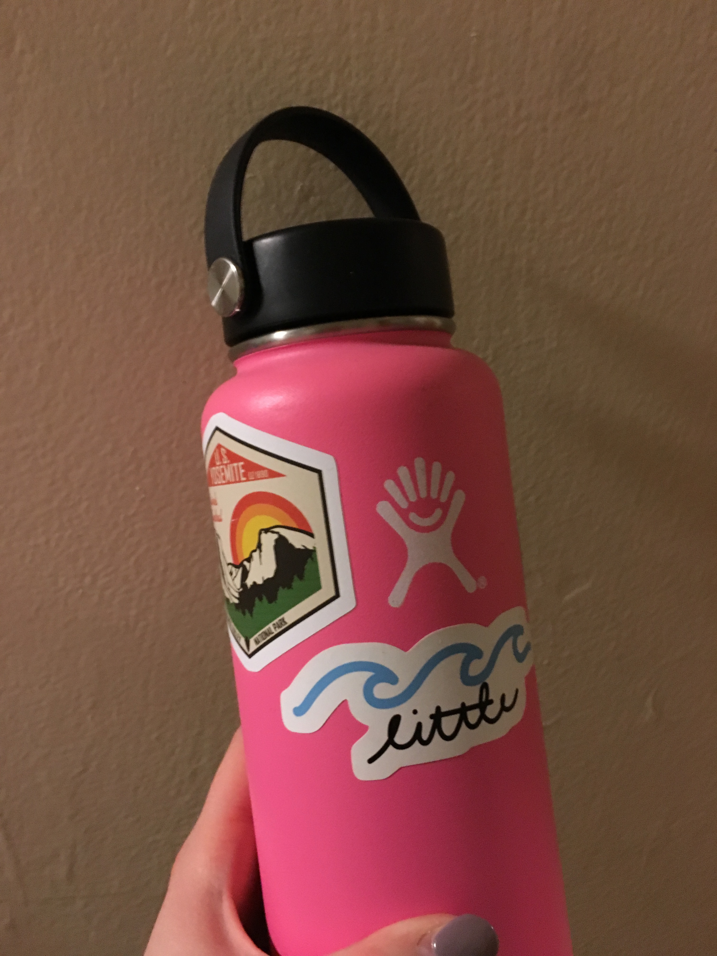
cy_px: 478
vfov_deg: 61.7
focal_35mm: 29
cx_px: 358
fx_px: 801
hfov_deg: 48.2
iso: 400
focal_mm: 4.15
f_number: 2.2
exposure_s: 1/15
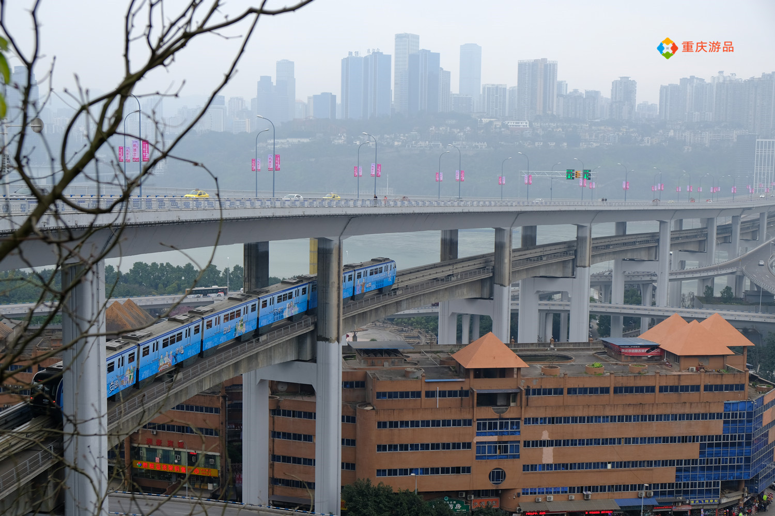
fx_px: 1055
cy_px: 258
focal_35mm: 49
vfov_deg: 27.5
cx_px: 388
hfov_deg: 40.3
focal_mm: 32.9
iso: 200
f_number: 5.6
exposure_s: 1/150
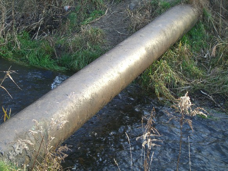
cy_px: 86
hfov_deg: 24.4
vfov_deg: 18.4
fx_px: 527
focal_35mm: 80
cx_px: 114
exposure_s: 1/125
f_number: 4.4
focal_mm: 16.6
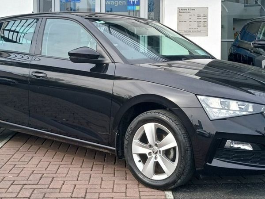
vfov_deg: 53.1
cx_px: 132
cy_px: 100
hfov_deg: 67.3
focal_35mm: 26
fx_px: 199
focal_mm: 3.98
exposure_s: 1/238
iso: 20
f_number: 1.8
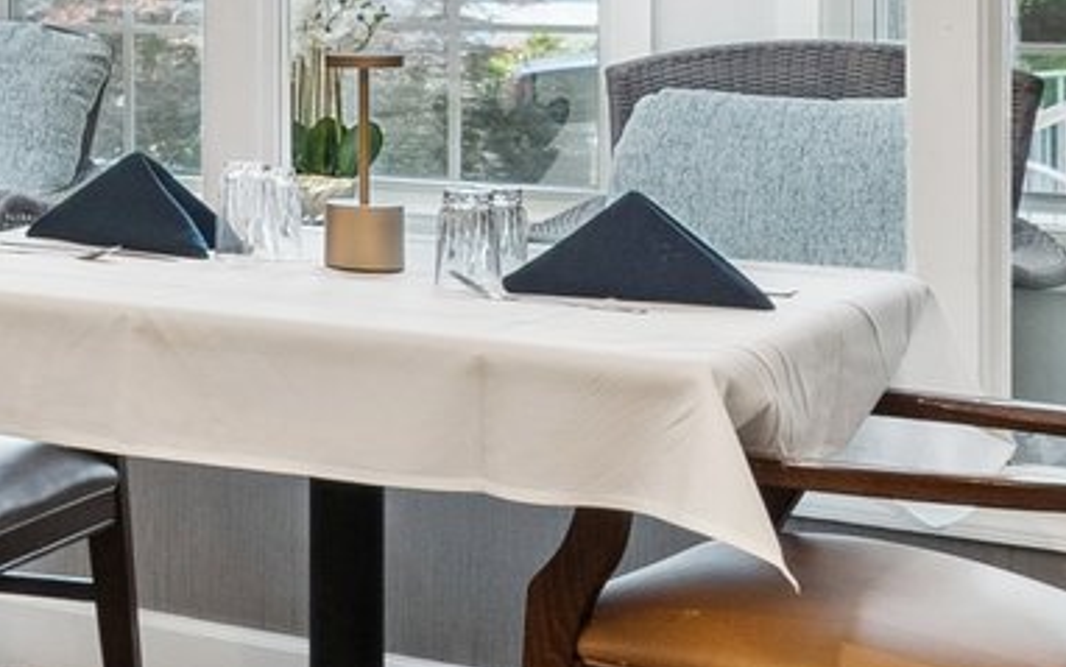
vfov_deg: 13.8
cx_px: -1432
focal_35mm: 93
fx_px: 2703
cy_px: -63
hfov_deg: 14.8
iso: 640
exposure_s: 1/30
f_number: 7.1
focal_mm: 17
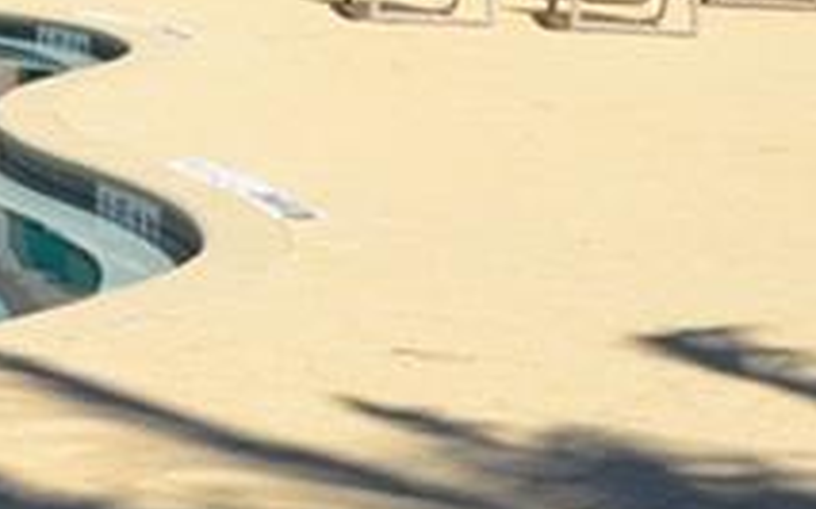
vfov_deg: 8.7
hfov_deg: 13.0
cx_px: -590
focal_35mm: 147
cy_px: -314
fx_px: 3268
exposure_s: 1/250
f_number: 8
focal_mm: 20
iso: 100
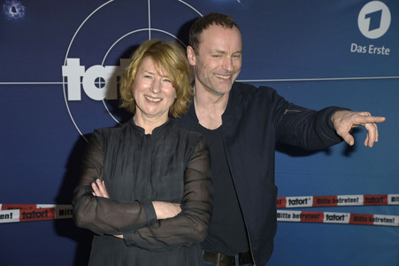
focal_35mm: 70
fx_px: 775
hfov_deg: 28.9
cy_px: 133
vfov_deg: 19.4
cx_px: 200
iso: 640
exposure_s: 1/250
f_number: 5.6
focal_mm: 70
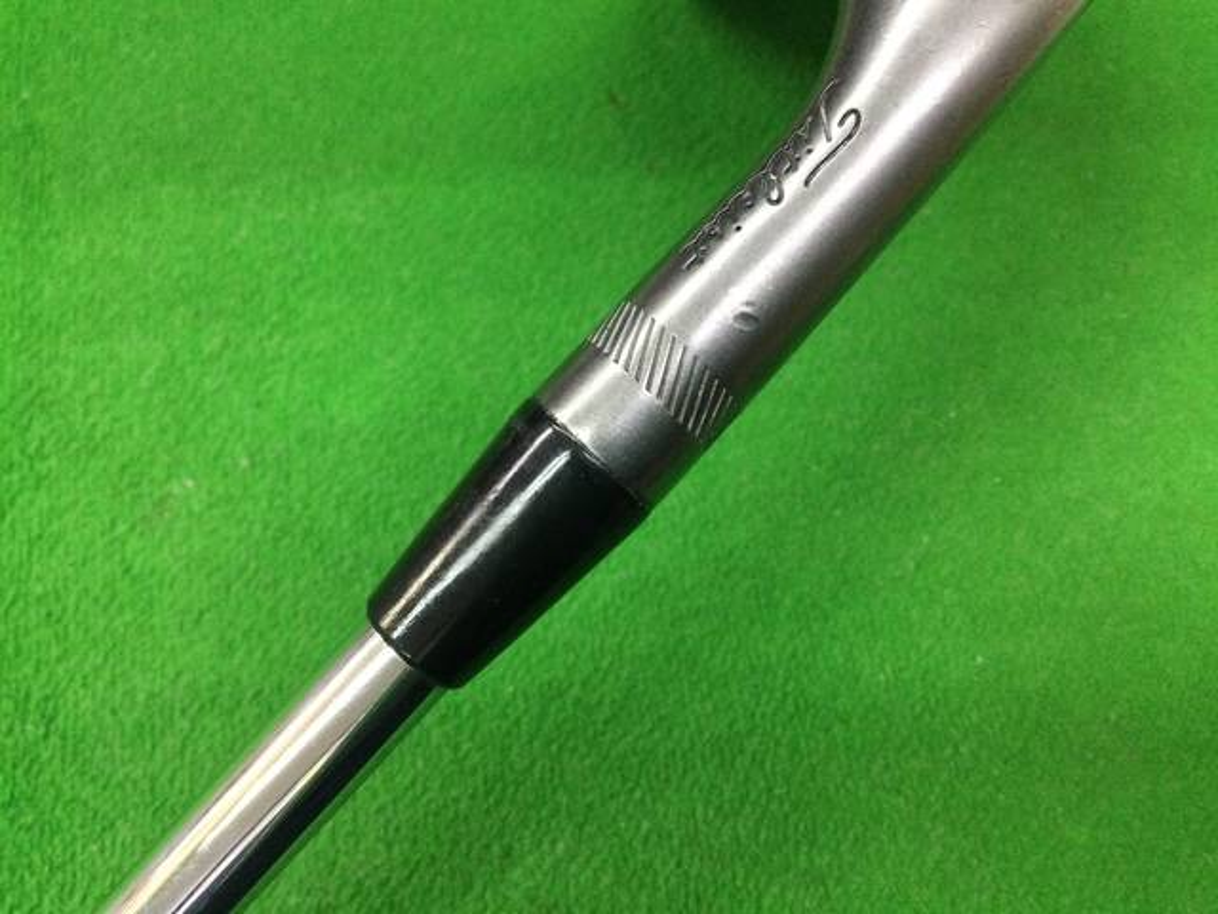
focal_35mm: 31
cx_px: 609
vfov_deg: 45.4
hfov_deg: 58.4
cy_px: 457
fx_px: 1091
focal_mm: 3.3
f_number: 2.4
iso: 125
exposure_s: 1/30
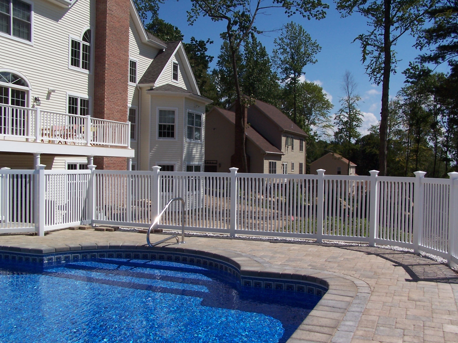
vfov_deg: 37.7
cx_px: 229
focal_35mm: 38
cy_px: 172
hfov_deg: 49.0
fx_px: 503
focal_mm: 6.3
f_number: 5.6
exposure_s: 1/750
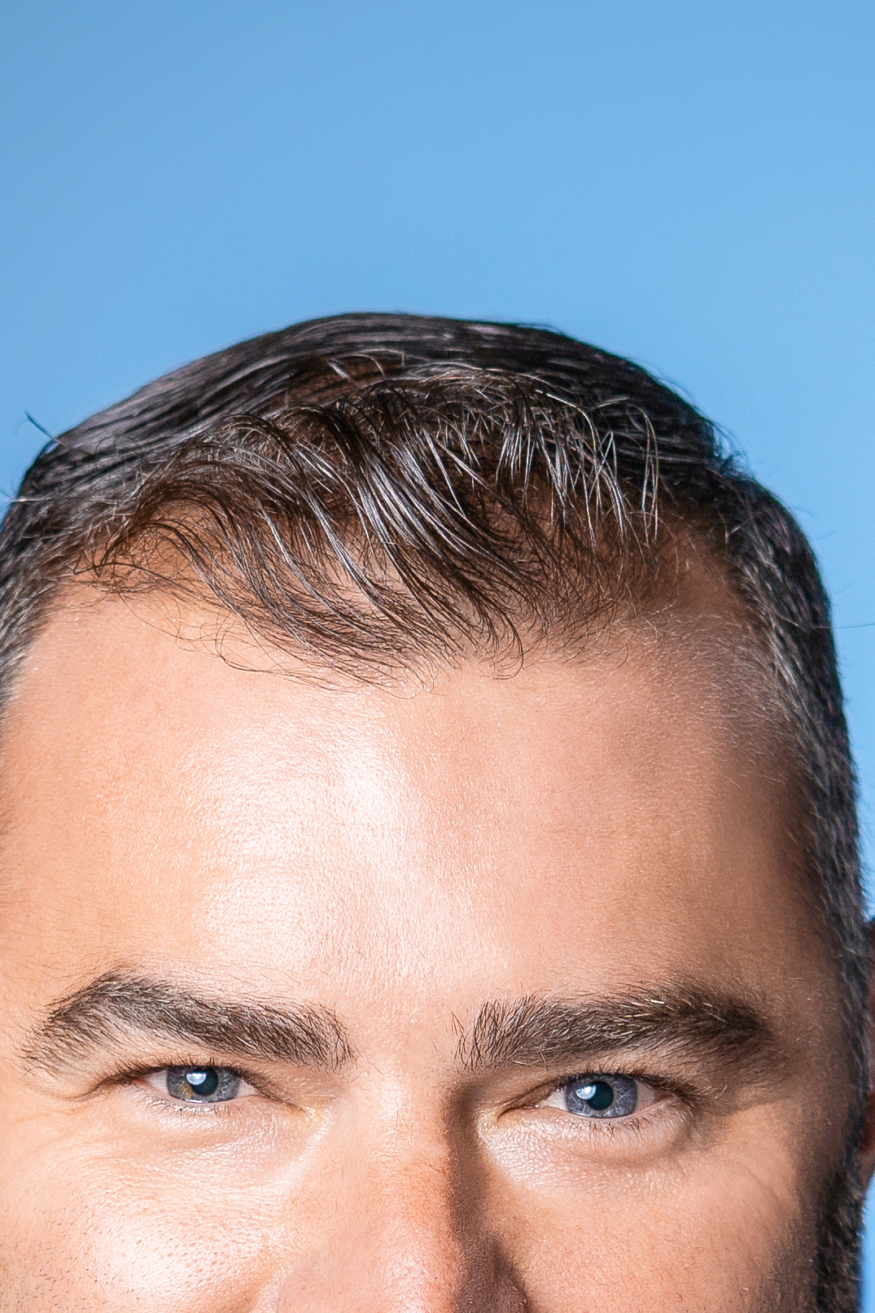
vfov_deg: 10.5
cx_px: 265
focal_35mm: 186
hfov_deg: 7.4
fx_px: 6782
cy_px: 2203
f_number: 3.5
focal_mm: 50
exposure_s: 1/160
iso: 125
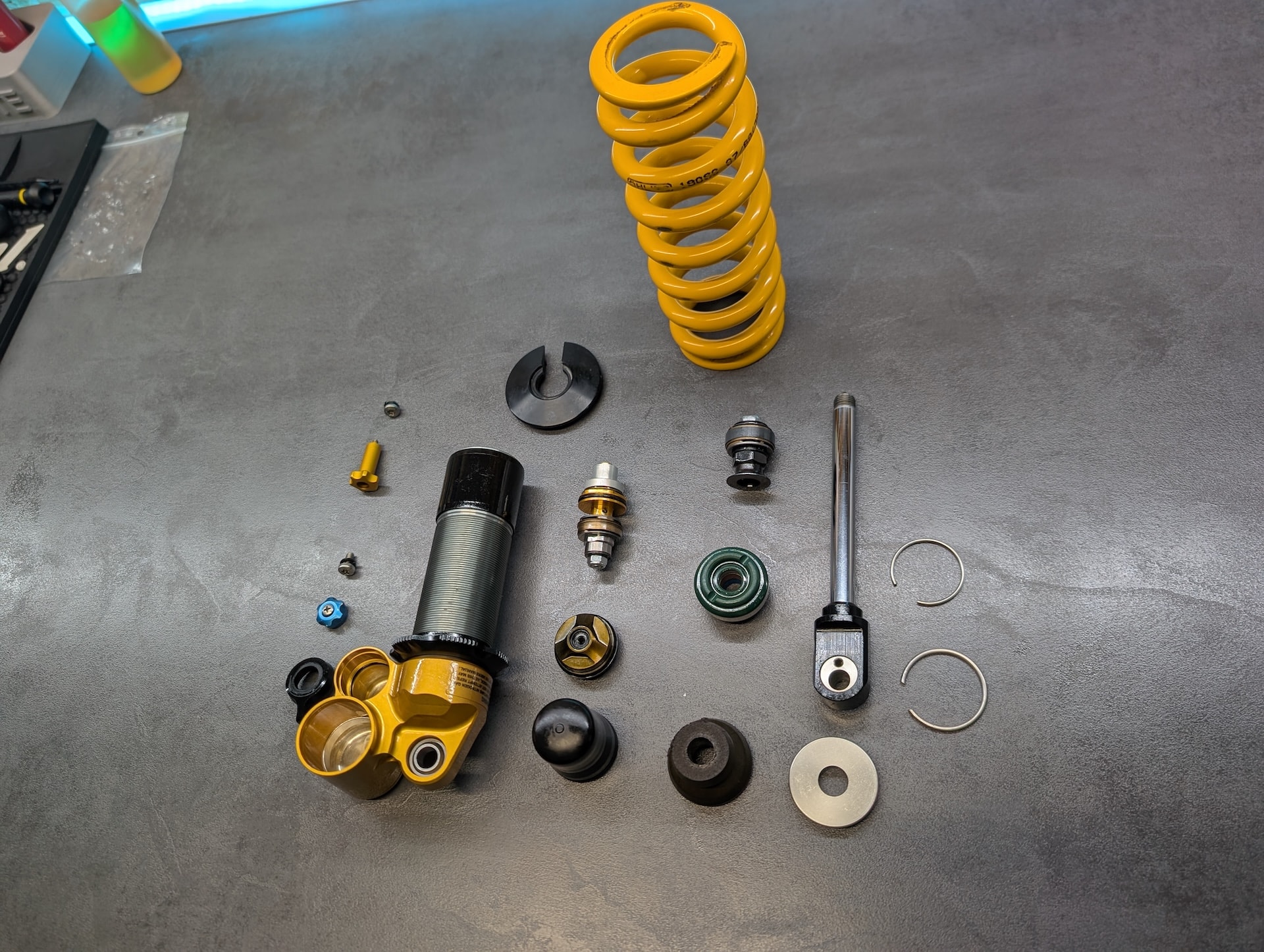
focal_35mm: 24
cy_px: 476
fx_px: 878
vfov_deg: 56.9
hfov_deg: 71.5
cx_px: 632
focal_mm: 6.9
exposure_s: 1/33.3
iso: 22
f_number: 1.68
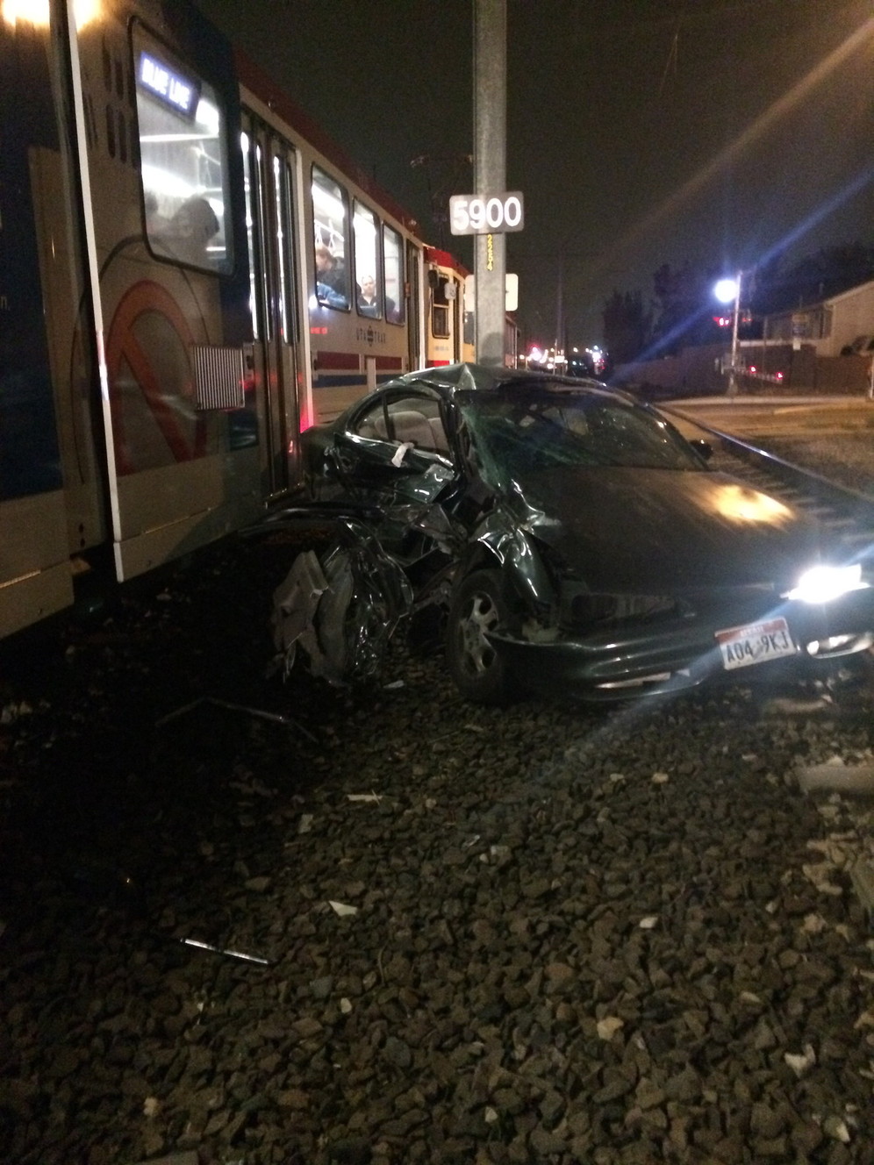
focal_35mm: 30
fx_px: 1010
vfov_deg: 60.0
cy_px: 582
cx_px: 437
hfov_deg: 46.8
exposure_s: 1/15
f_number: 2.2
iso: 800
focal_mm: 4.12
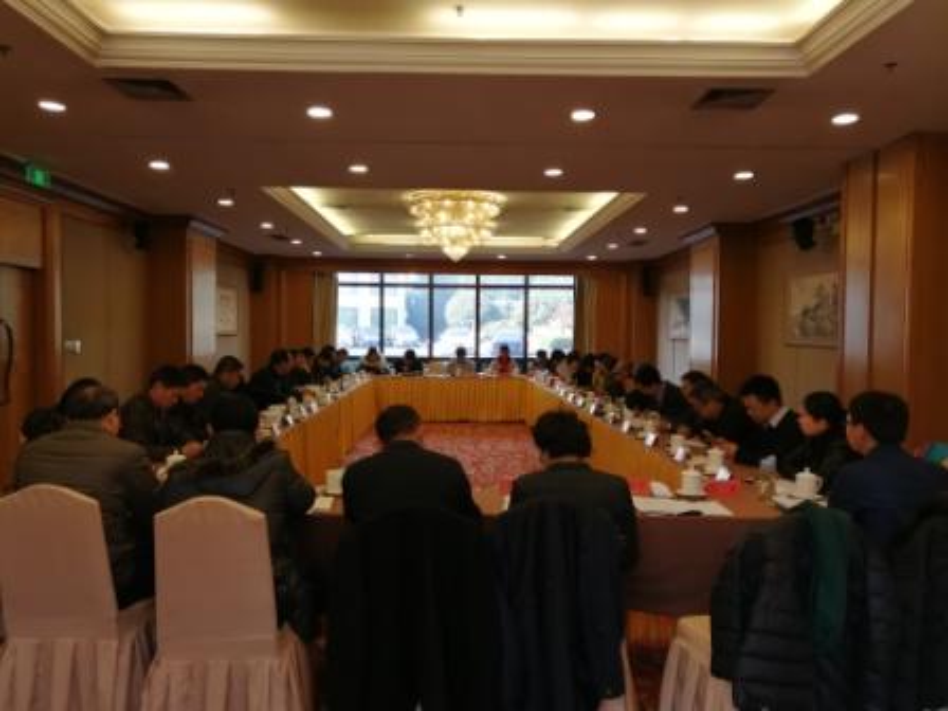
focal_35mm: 27
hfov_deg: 65.3
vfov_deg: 51.4
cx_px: 474
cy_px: 356
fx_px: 739
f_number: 1.8
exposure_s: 1/50
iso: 125
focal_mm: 3.95
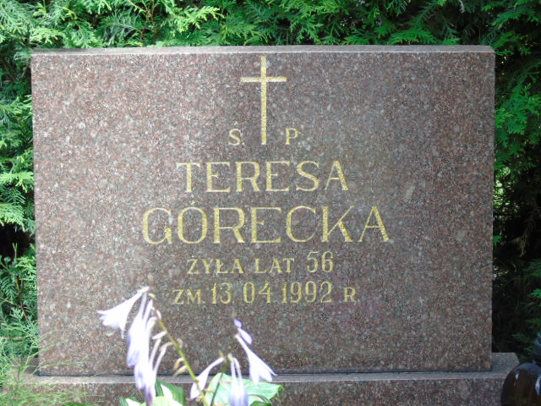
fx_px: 2219
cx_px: 270
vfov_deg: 10.4
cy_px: 203
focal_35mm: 142
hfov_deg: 13.9
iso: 160
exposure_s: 1/125
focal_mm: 25
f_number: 4.7
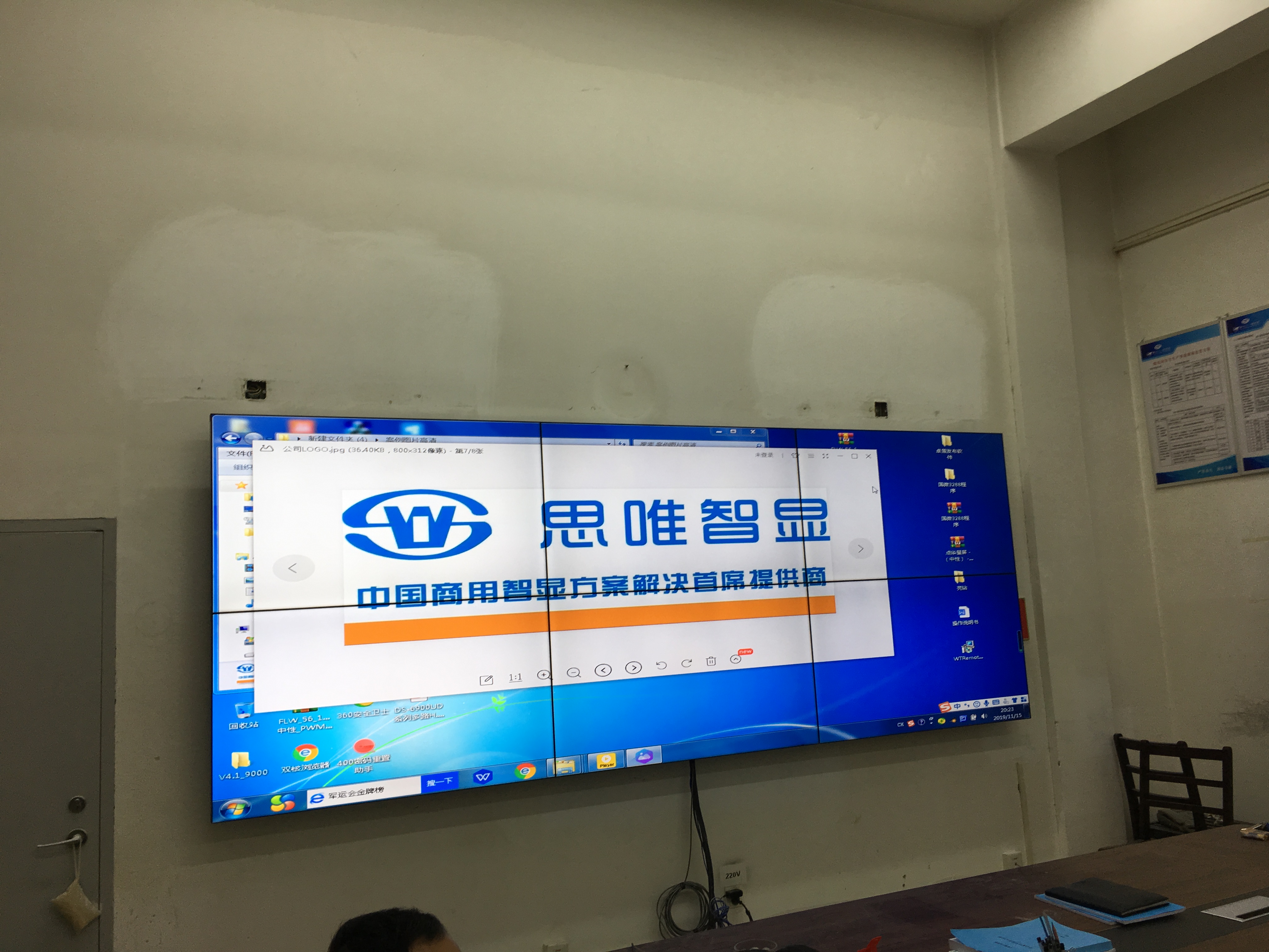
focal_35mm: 29
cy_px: 476
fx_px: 1063
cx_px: 634
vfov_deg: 48.2
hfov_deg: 61.7
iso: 25
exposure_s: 1/50
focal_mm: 4.15
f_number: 2.2
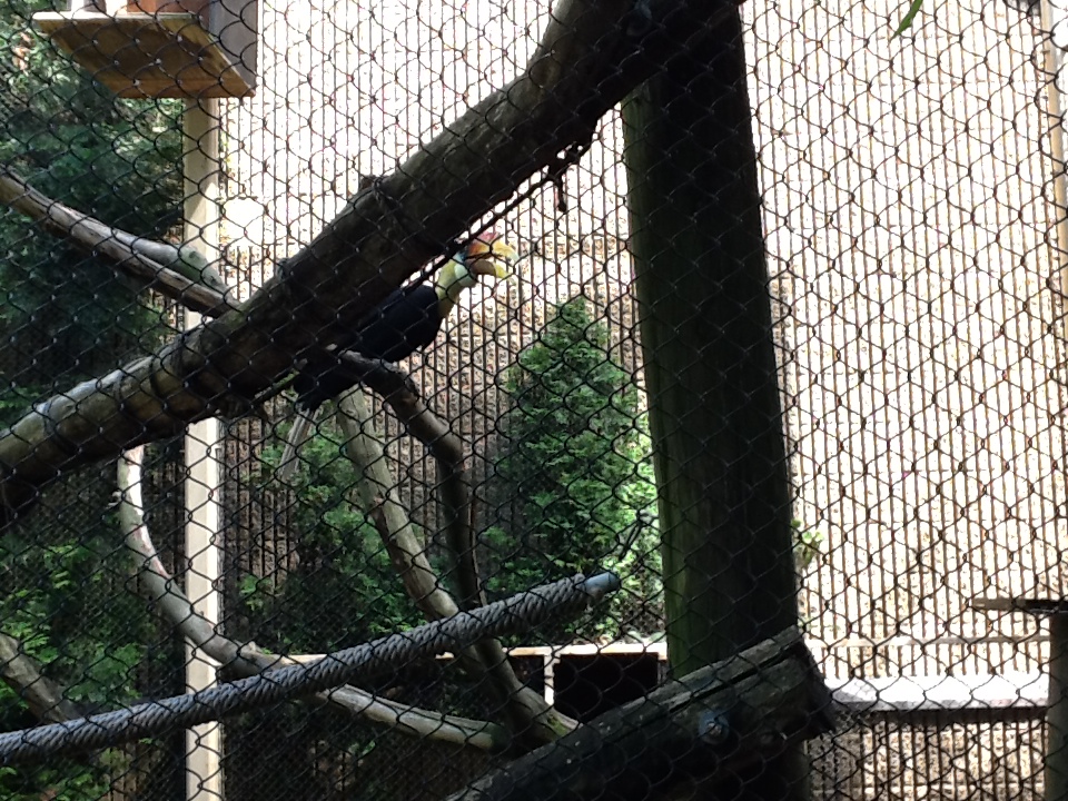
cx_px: 534
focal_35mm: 32
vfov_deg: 44.2
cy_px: 400
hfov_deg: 56.8
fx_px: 987
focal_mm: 2.03
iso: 80
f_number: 2.4
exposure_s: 1/60
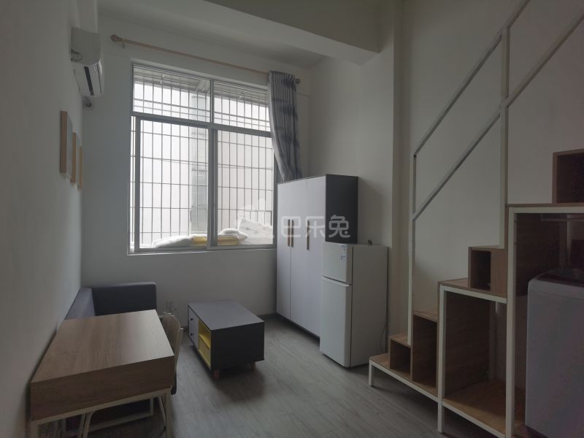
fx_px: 304
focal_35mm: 18
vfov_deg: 71.6
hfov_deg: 87.8
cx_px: 292
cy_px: 219
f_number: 1.8
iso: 50
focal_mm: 4.4
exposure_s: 1/123
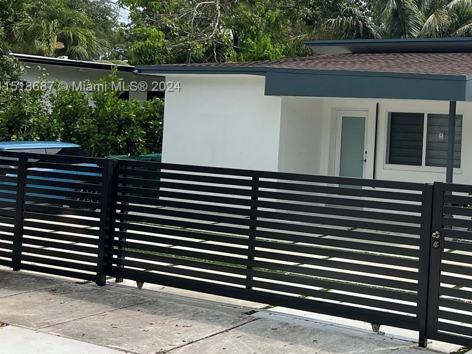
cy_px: 88
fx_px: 737
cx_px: 475
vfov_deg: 26.7
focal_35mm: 54
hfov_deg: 32.6
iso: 50
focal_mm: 5.7
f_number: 1.5
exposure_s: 1/6579
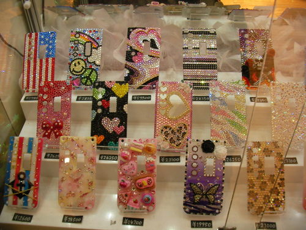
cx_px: 153
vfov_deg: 35.1
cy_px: 115
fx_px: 362
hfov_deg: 45.8
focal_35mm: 41
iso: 100
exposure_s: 1/12.2
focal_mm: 6.3
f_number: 3.5
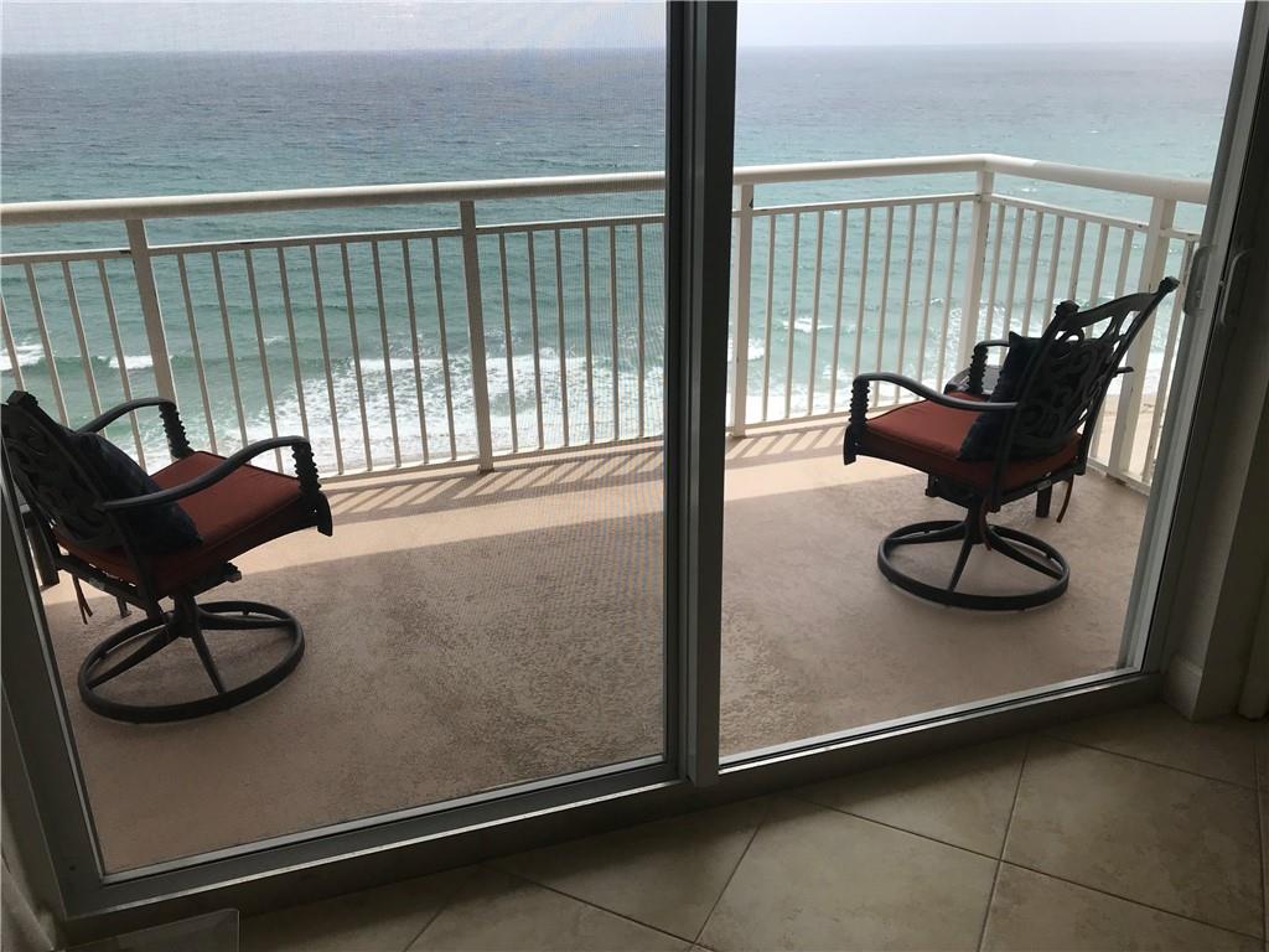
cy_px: 476
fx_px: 1026
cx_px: 634
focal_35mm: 28
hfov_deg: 63.4
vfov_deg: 49.7
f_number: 1.8
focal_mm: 3.99
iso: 20
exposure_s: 1/622
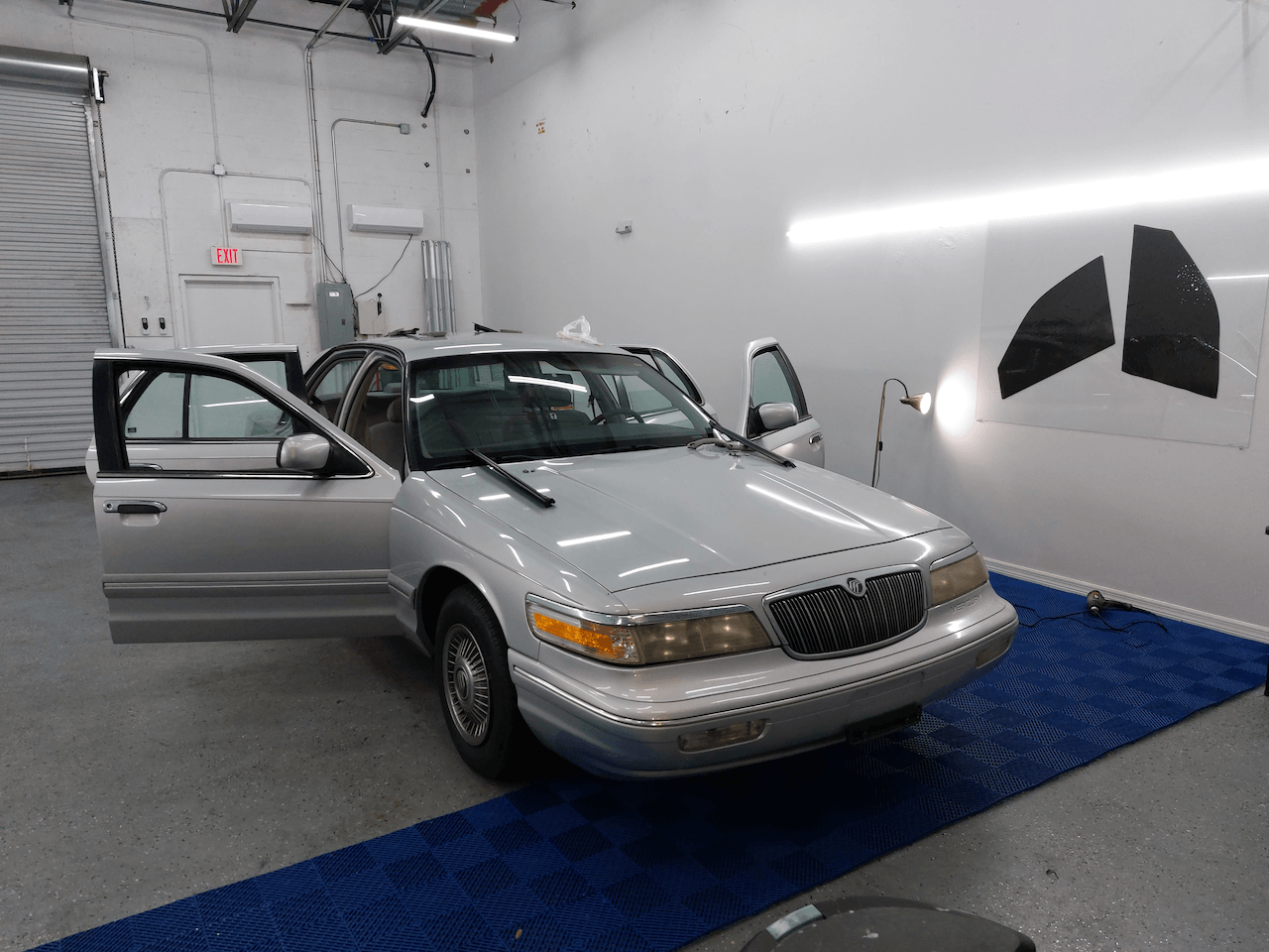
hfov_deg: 71.6
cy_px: 476
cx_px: 634
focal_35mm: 24
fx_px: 880
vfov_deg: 56.8
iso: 160
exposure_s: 1/120
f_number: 1.8
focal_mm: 5.23
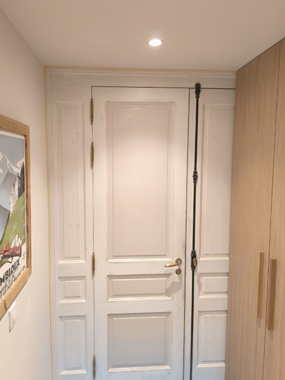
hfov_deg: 53.0
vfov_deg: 67.3
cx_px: 131
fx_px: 285
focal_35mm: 26
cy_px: 189
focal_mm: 6.14
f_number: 1.65
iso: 800
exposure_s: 1/50
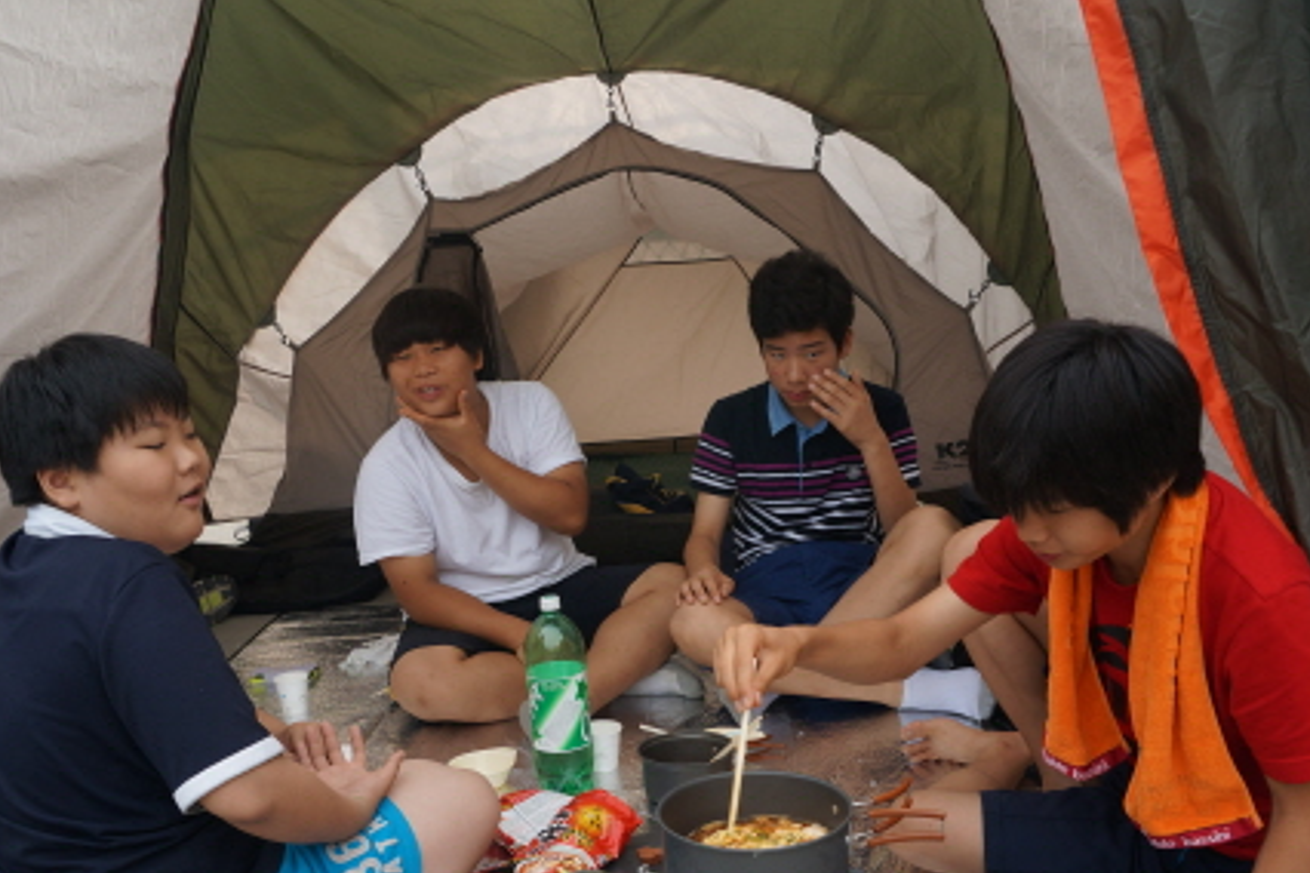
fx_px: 1310
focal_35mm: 36
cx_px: 649
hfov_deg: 53.1
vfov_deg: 36.5
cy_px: 589
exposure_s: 1/160
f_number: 4.5
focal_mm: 16
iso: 100
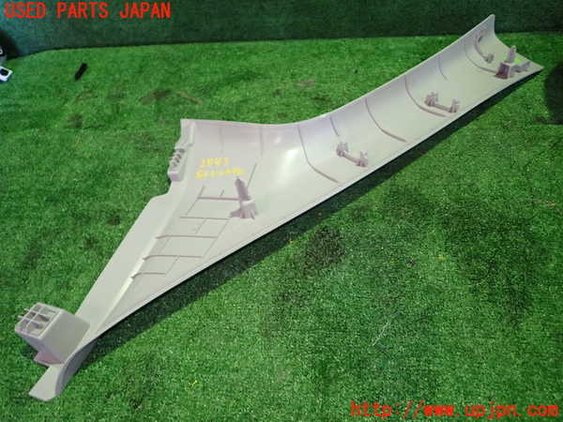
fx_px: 407
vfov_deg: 54.9
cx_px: 282
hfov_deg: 69.4
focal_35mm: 25
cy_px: 211
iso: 320
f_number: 2
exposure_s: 1/30
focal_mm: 4.5
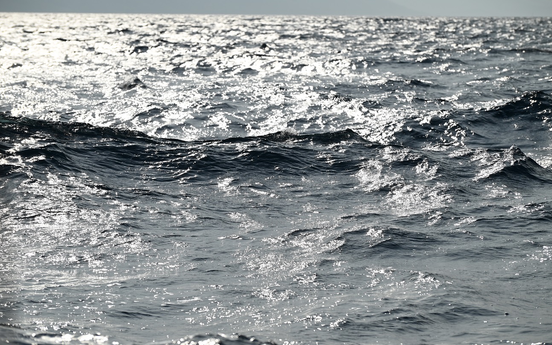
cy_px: 181
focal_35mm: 159
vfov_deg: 8.2
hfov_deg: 13.2
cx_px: 277
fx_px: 2392
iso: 100
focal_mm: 155
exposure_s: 1/1600
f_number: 8
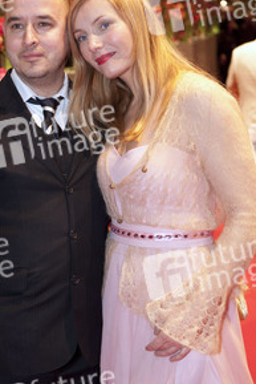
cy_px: 203
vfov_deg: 32.9
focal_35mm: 61
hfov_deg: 22.2
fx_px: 650
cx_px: 91
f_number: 3.2
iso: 1600
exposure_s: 1/200
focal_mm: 44
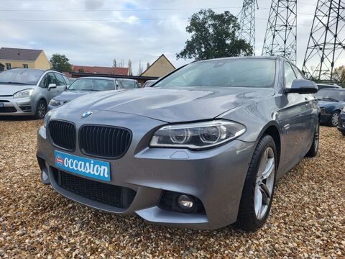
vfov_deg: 53.1
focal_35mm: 26
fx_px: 259
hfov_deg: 67.3
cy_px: 130
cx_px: 172
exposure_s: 1/715
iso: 40
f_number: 1.8
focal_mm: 5.4
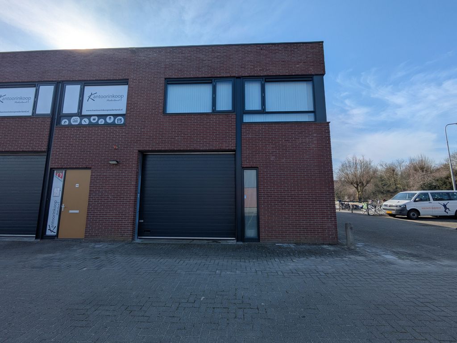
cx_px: 228
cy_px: 172
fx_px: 185
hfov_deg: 102.1
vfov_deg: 85.7
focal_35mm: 14
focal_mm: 1.83
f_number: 2.2
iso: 37
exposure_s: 1/3559
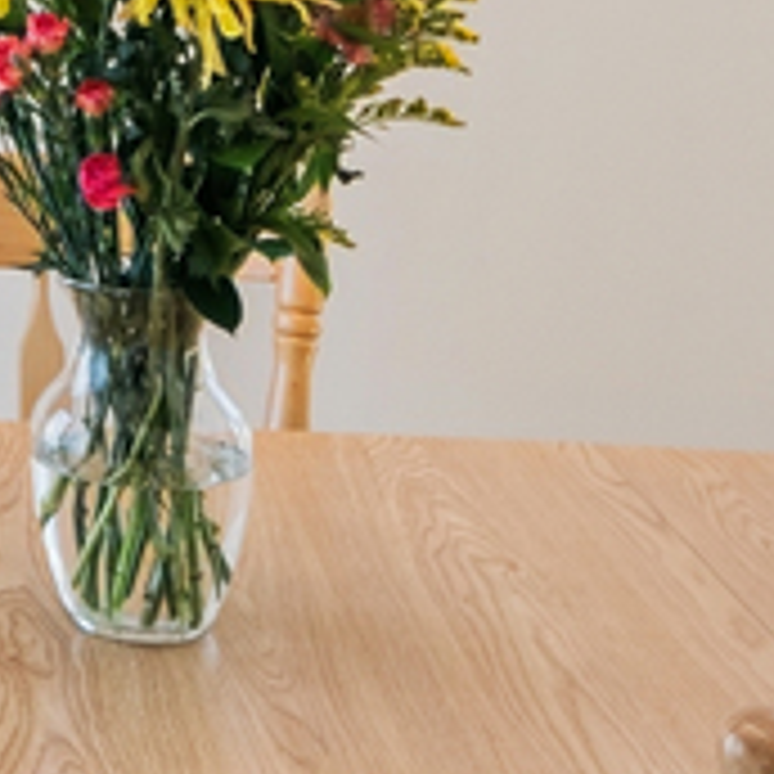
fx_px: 2429
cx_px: -392
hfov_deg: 16.5
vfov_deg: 17.1
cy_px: -220
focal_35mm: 96
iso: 320
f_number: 9
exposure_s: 1/80
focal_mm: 12
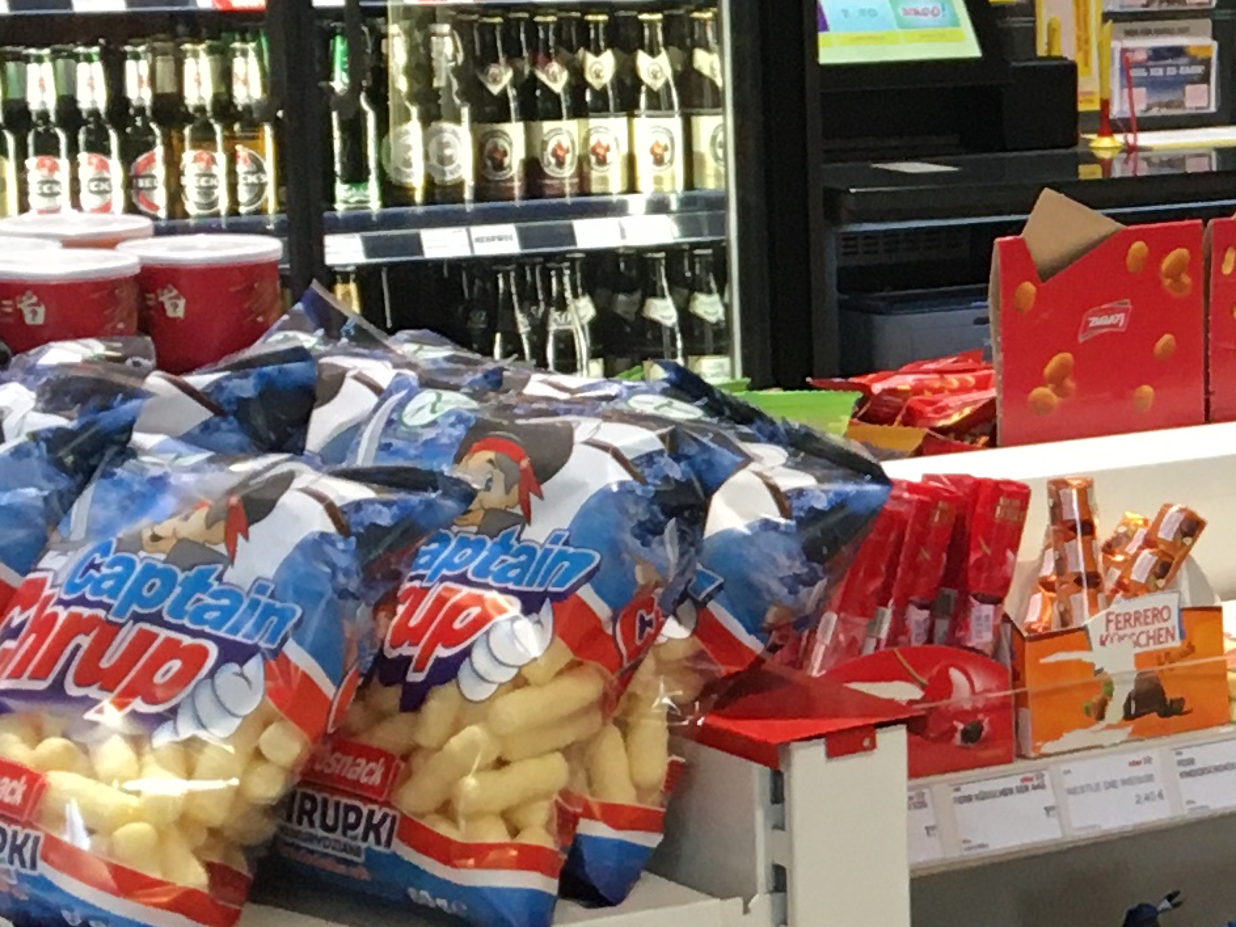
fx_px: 4427
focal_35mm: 124
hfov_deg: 14.5
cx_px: 2038
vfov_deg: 11.9
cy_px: 566
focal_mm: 4.15
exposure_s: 1/33
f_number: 2.2
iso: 50
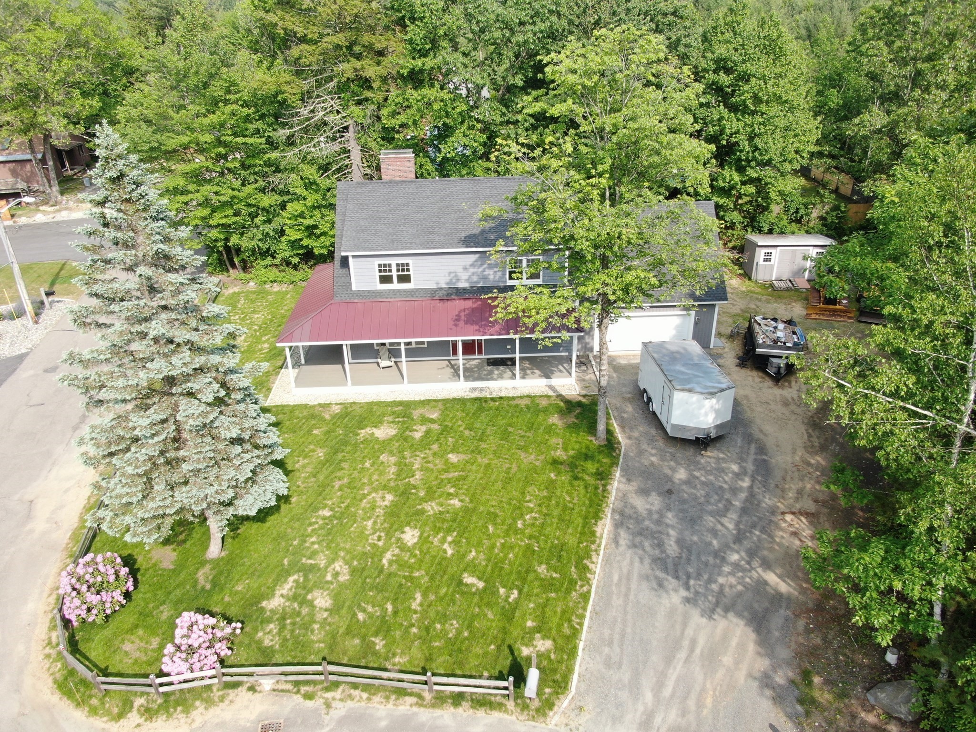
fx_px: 677
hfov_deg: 71.6
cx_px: 488
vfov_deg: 56.8
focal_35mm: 24
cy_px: 366
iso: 110
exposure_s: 1/500
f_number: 2.8
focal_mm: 4.39
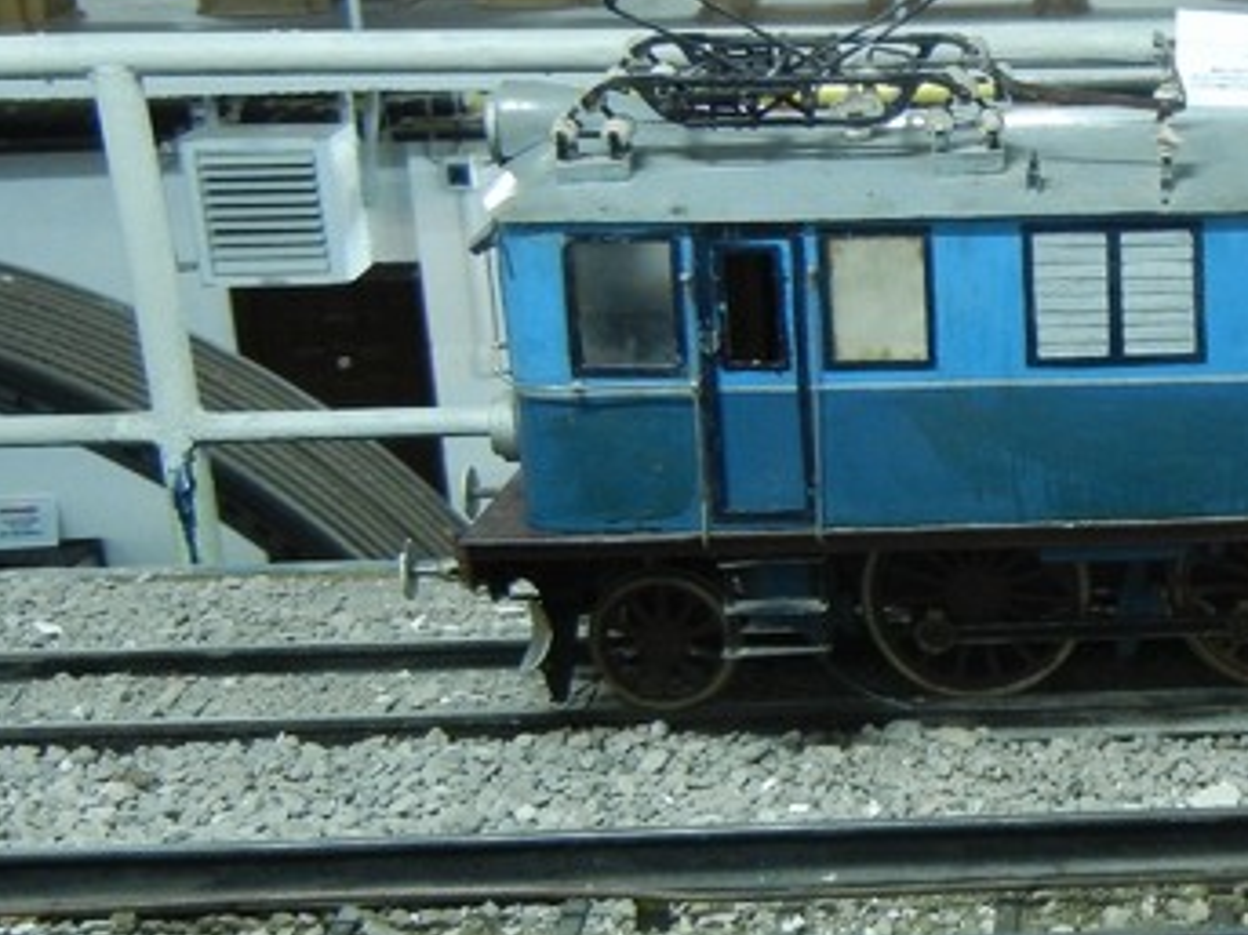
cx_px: 1332
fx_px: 2523
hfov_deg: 25.9
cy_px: 524
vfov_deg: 21.0
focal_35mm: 70
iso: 400
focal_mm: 5.4
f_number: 3.5
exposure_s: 1/3.2
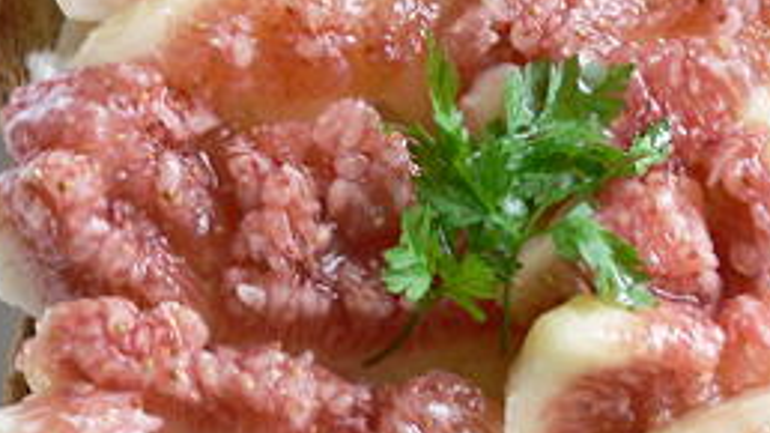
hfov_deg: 28.6
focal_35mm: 74
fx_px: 1511
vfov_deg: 16.3
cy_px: 216
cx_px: 415
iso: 150
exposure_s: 1/10
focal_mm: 5.8
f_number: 2.8
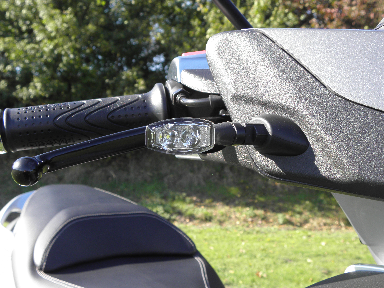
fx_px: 488
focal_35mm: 44
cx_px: 192
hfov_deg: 42.9
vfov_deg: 32.9
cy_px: 144
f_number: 4
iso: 64
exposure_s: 1/100
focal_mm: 7.87
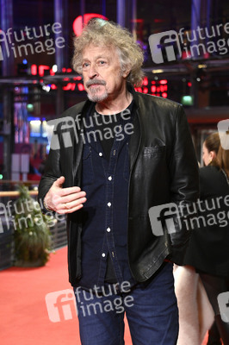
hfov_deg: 16.6
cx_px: 114
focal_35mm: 82
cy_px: 172
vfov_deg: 24.8
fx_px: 784
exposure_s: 1/200
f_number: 5
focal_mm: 82
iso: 5000
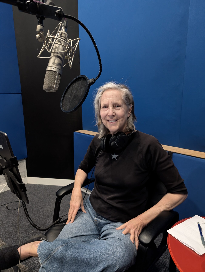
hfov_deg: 56.9
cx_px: 102
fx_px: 189
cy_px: 136
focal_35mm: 24
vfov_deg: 71.5
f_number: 1.68
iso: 1511
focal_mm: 6.9
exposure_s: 1/71.4
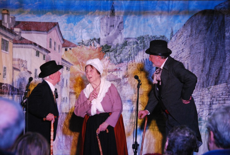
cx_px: 115
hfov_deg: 16.6
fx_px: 788
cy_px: 78
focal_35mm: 123
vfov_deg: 11.2
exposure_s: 1/80
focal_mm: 82
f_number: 5.3
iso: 1600
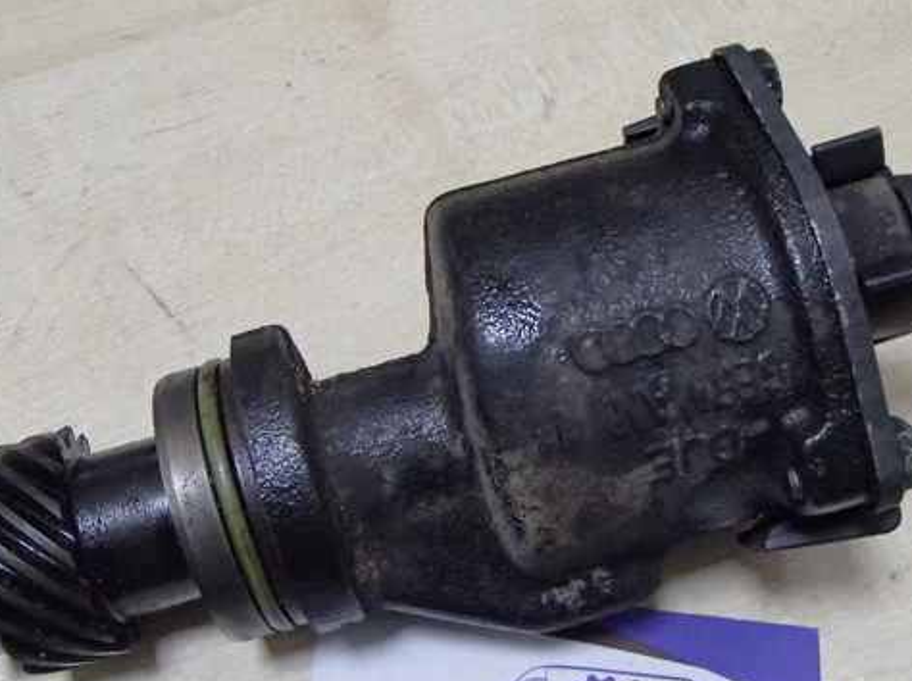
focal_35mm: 50
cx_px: 510
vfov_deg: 28.8
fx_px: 1315
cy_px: 455
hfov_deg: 38.2
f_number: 4.7
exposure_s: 1/50
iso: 800
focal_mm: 6.64
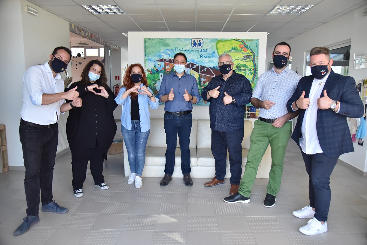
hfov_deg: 73.7
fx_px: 245
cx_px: 184
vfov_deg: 53.2
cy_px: 122
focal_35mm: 24
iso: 2500
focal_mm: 24
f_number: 4
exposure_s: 1/2500
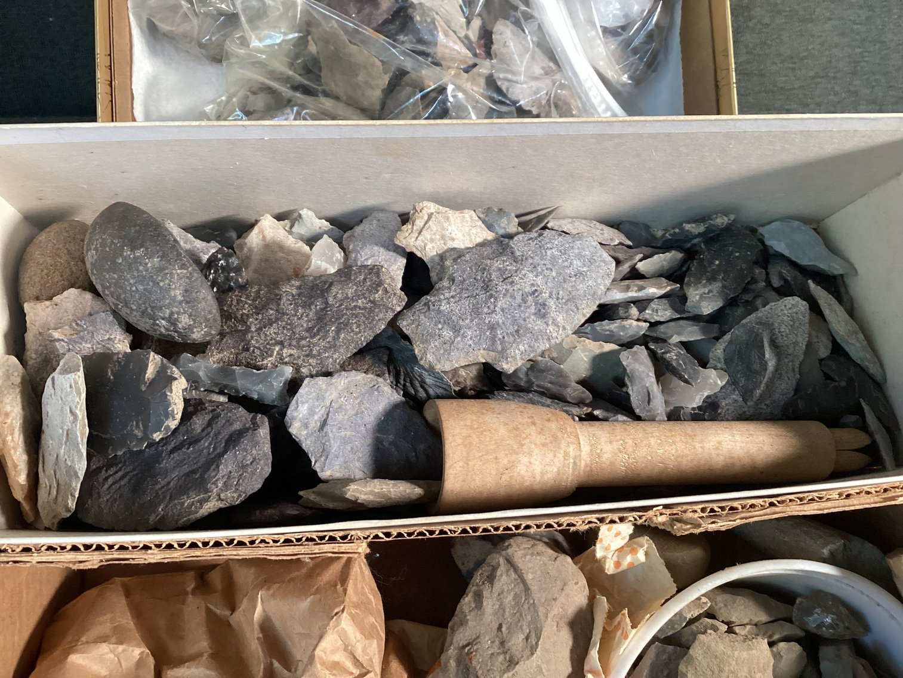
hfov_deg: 58.3
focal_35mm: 31
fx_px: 809
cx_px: 452
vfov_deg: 45.4
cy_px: 339
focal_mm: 3.3
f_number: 2.4
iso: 250
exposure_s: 1/60
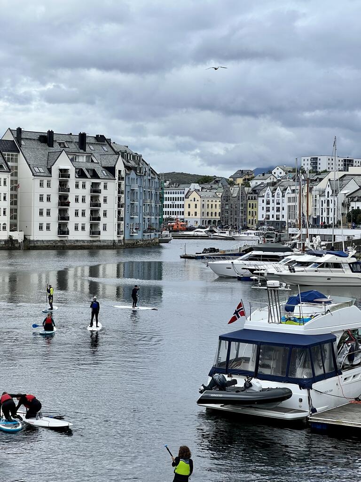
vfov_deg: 25.3
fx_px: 1071
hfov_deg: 19.1
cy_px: 241
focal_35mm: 77
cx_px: 180
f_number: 2.8
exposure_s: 1/737
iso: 32
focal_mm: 9
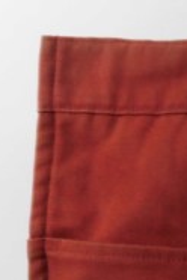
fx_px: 670
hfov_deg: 13.7
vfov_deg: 23.5
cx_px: 363
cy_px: 193
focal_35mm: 86
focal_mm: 4.3
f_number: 3.1
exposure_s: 1/60
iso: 160
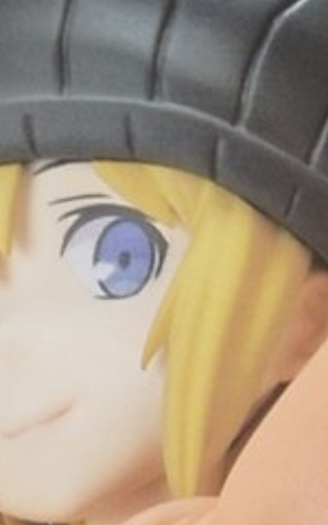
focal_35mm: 131
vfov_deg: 15.7
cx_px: 63
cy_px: 510
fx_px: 1874
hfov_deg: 10.0
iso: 200
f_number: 3.9
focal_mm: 6.7
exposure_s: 1/20
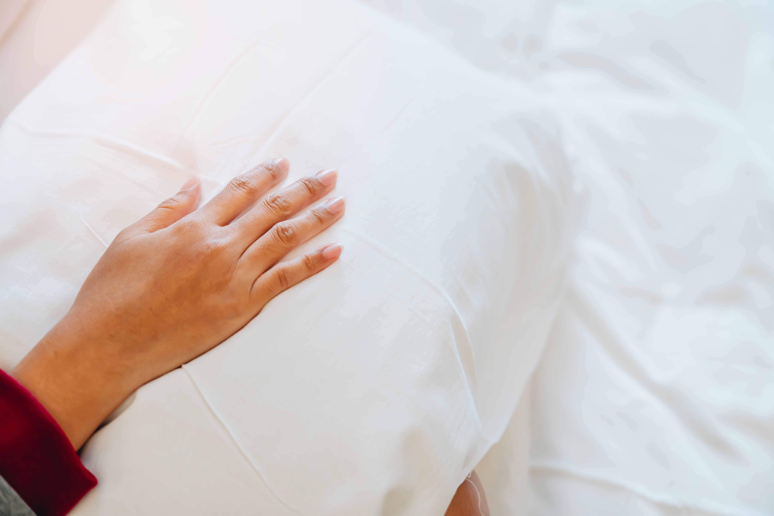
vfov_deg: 31.9
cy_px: 258
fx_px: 903
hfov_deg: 46.4
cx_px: 387
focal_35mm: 42
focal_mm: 42
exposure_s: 1/125
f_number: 2.8
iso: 500
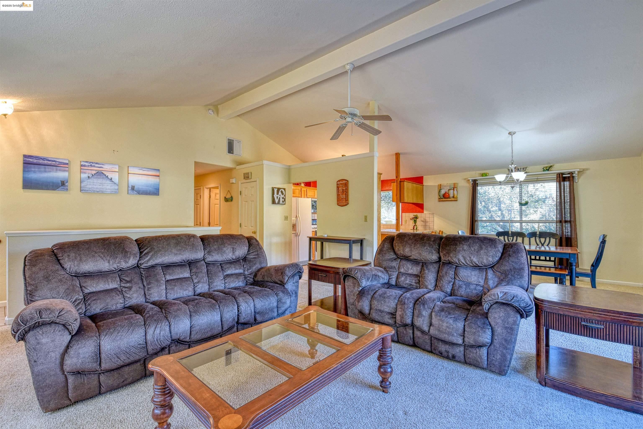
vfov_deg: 77.3
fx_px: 268
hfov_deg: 100.4
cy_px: 214
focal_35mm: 15
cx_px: 322
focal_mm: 15
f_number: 11
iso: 400
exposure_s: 1/15
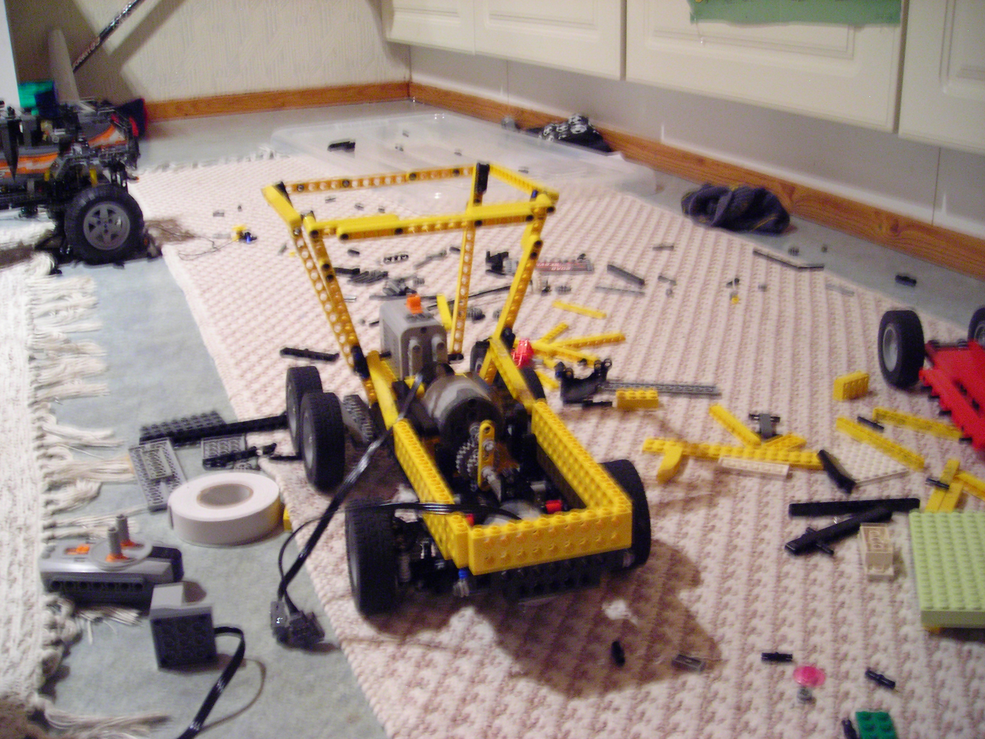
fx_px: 1081
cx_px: 492
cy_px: 370
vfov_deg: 37.7
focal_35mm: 38
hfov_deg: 49.0
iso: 200
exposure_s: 1/1.4
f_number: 3.2
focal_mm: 6.3
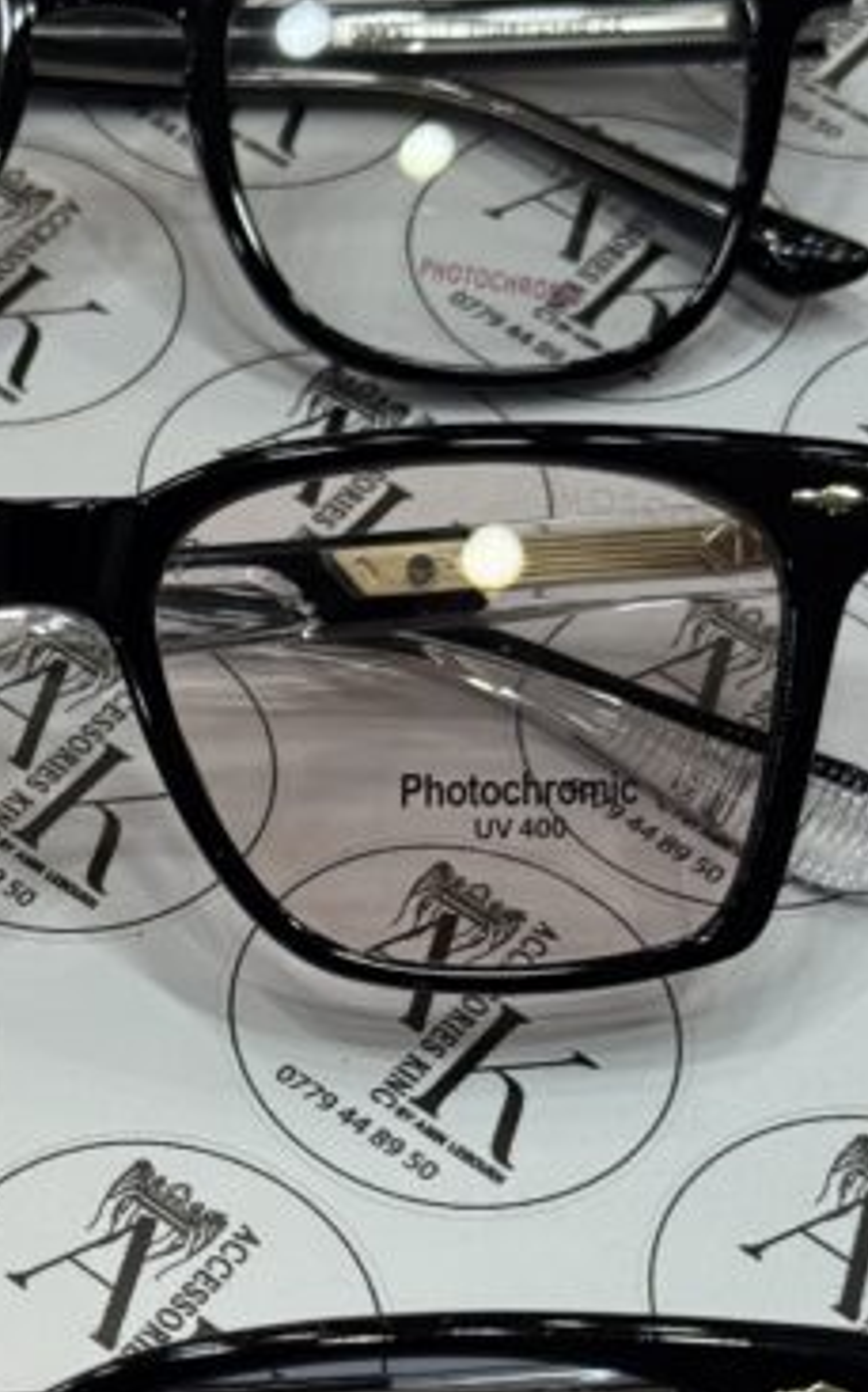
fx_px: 4206
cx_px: -42
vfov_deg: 18.7
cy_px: 979
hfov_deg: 11.6
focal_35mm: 111
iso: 64
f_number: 1.78
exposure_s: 1/163
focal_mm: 6.76
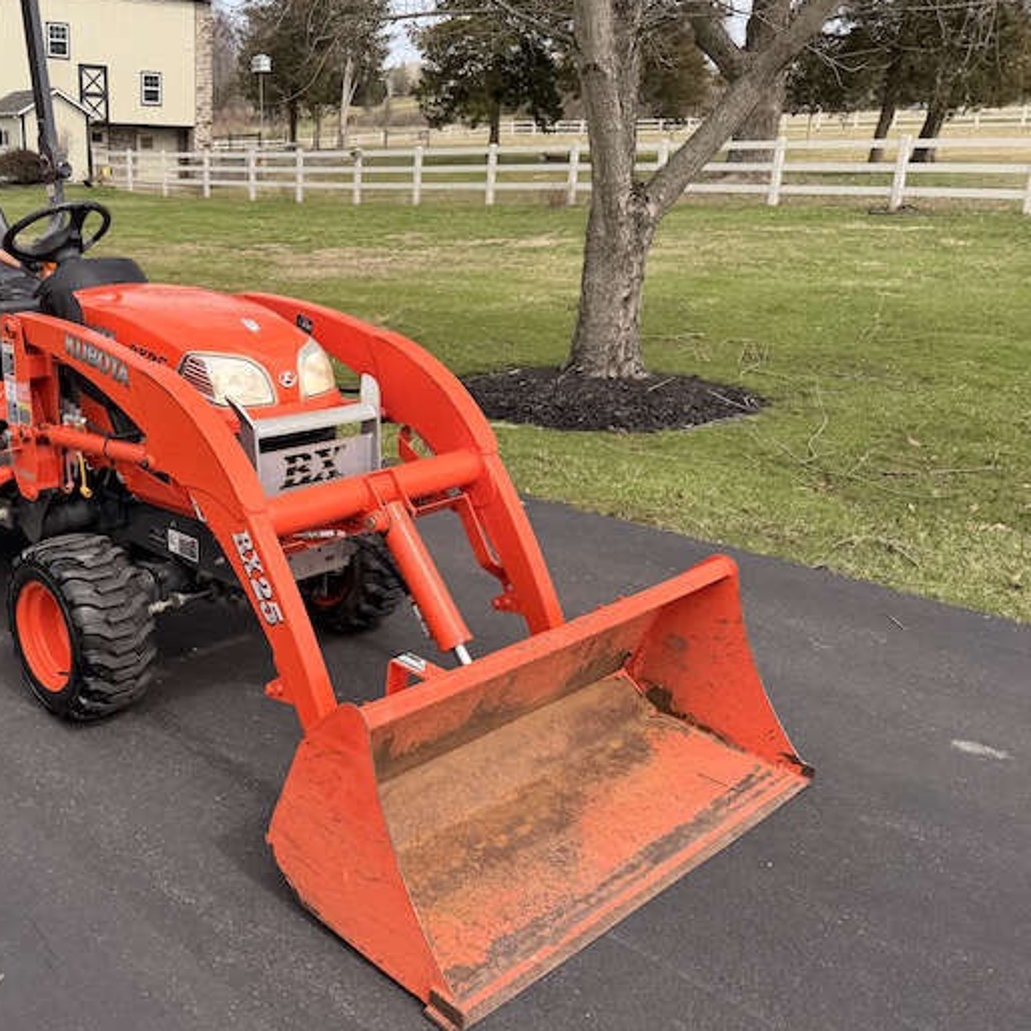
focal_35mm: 33
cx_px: 261
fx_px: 1112
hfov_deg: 47.9
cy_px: 495
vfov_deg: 49.7
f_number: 1.78
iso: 80
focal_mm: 6.76
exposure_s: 1/2611
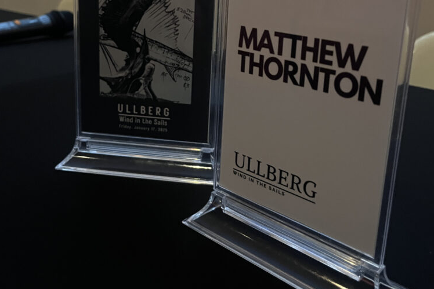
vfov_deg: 34.9
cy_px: 60
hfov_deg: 51.9
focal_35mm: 37
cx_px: 215
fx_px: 446
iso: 1000
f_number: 1.6
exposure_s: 1/30
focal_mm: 5.1
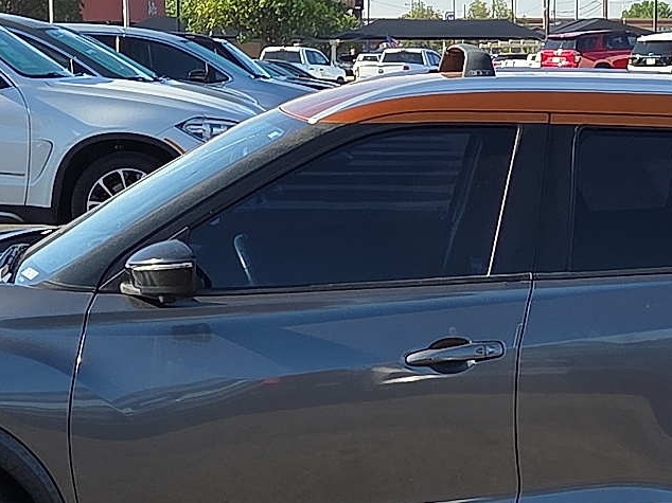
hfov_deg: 18.5
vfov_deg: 13.9
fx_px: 2057
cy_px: 323
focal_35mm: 106
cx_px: 422
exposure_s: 1/3333
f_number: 1.8
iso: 76
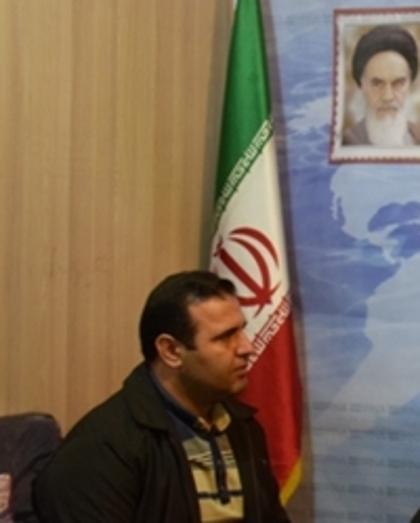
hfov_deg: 16.5
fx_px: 1302
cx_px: 647
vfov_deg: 22.7
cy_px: 296
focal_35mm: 84
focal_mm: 24
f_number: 4.5
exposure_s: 1/50
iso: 1600
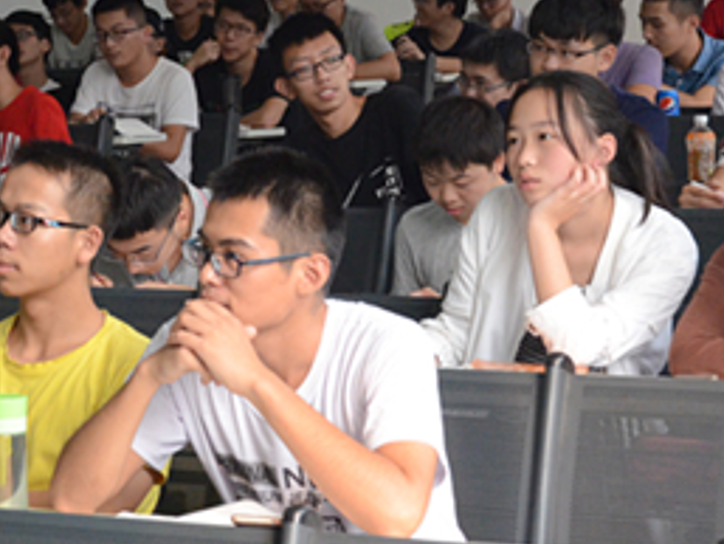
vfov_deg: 11.8
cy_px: 154
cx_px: 62
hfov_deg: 15.5
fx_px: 2620
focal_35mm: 125
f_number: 7.1
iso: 2500
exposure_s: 1/200
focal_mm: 35
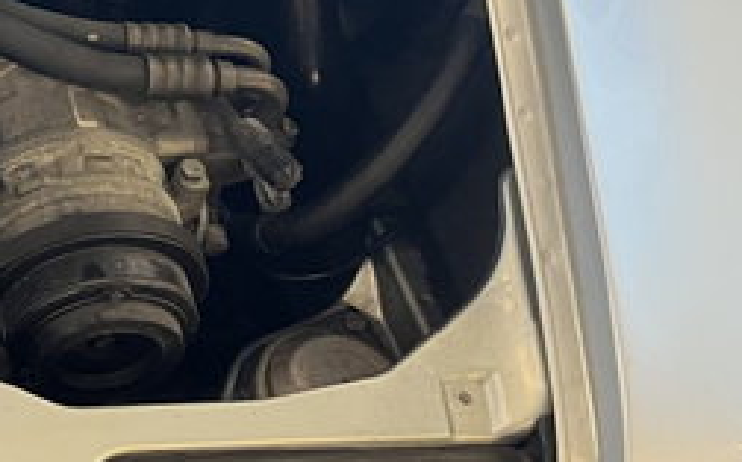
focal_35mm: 84
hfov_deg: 21.3
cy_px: -77
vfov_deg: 15.0
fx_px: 1697
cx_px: -333
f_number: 1.6
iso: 500
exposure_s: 1/33
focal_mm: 5.1
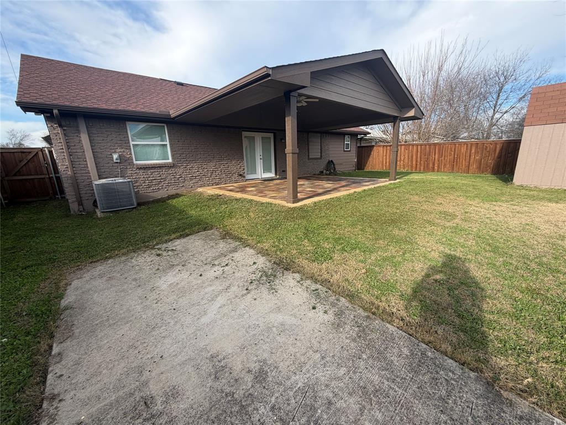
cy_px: 212
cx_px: 283
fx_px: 229
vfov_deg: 85.7
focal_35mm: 14
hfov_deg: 102.1
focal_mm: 2.22
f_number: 2.2
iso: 40
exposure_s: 1/590
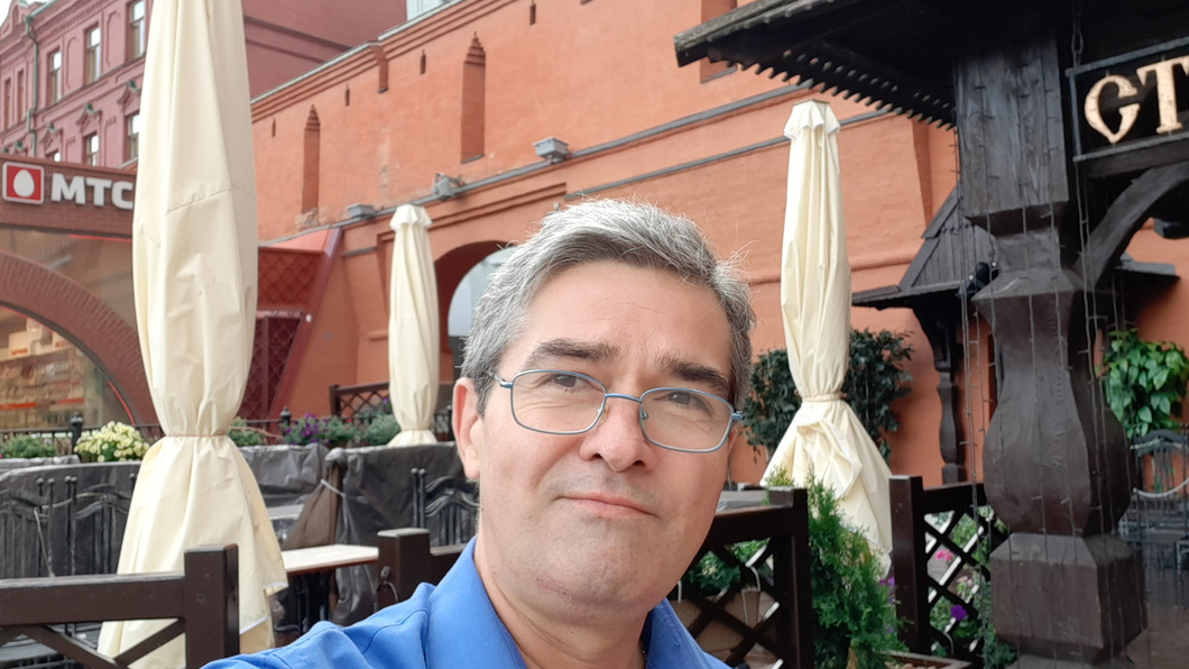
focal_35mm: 34
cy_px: 342
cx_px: 596
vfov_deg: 34.6
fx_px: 1072
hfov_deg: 58.0
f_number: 2
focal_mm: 3.75
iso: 40
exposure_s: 1/175
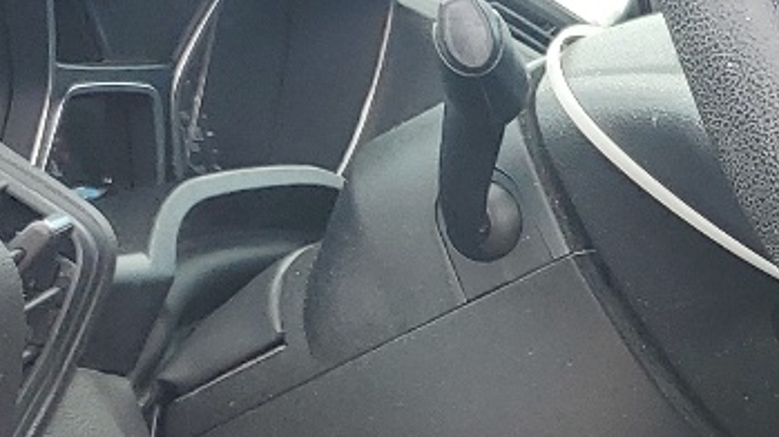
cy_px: 818
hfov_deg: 14.8
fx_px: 2684
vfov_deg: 8.9
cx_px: 1310
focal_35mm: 130
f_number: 1.5
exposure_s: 1/294
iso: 50
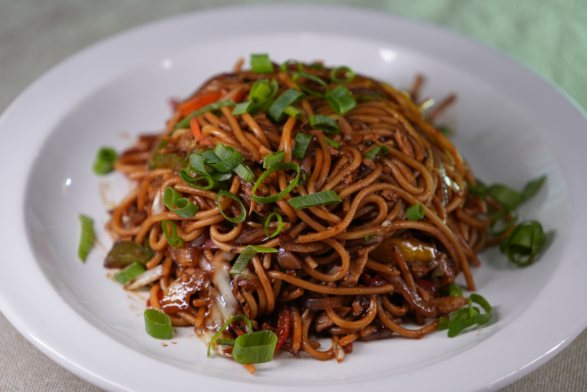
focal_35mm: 219
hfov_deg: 9.4
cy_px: 208
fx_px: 3571
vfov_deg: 6.3
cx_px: 291
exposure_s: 1/200
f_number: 4
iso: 500
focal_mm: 200
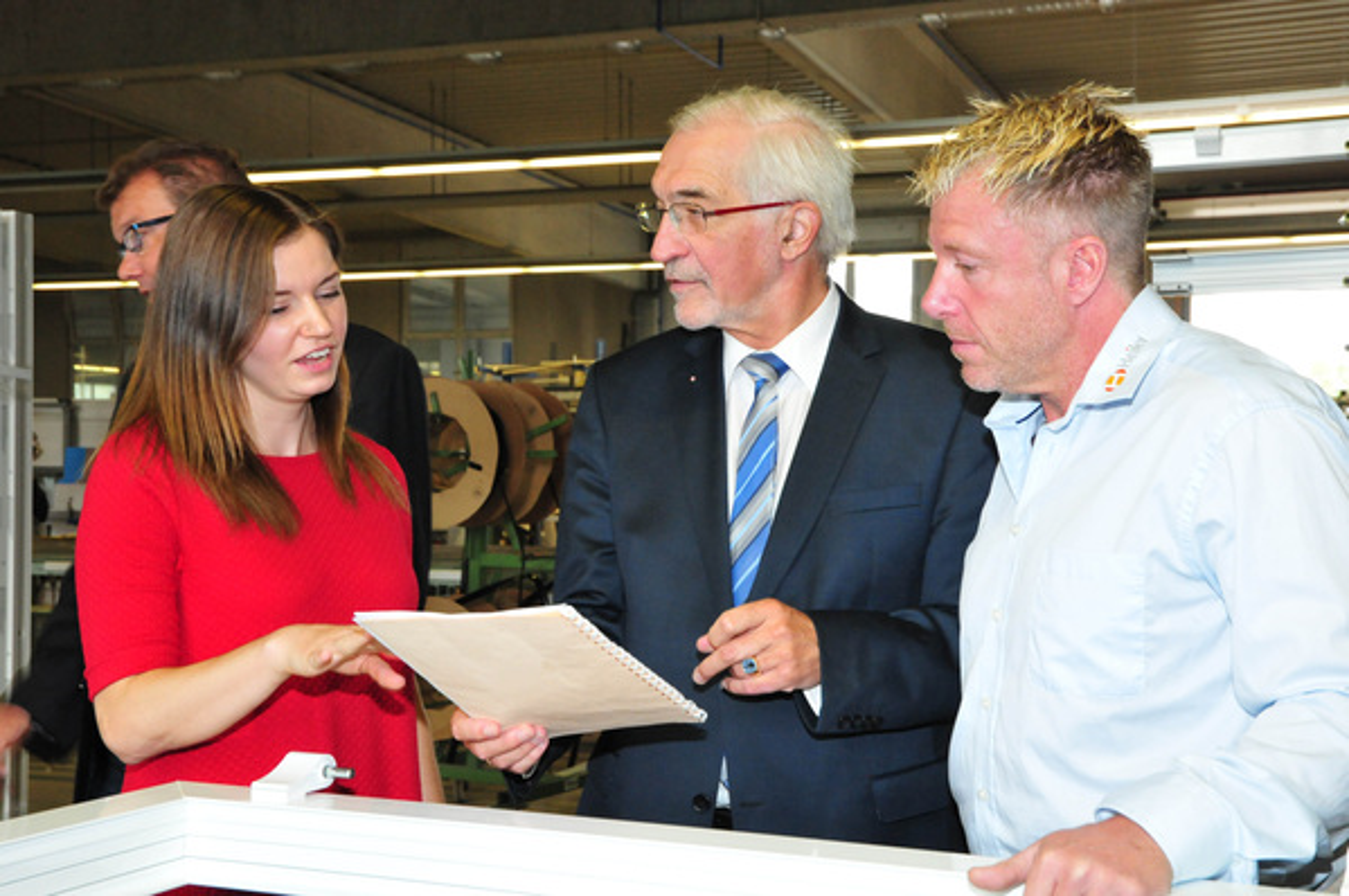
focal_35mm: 48
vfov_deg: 28.0
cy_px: 448
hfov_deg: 41.2
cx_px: 674
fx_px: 1797
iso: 1600
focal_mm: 32
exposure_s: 1/60
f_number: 8
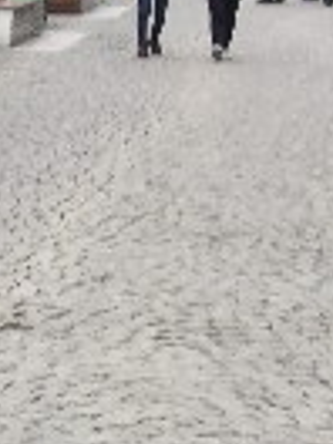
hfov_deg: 8.5
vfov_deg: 13.4
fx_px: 1885
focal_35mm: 147
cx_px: -666
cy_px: 98
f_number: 2.2
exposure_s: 1/100
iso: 32
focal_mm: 4.15
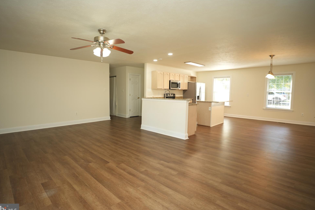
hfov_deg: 87.6
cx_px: 150
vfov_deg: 65.3
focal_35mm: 19
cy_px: 104
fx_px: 164
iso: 250
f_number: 2.8
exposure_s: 1/60
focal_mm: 17.7
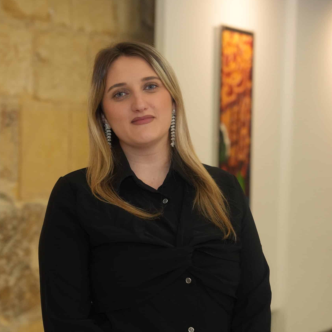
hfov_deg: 19.3
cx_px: 136
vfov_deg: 19.3
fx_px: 977
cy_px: 165
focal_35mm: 90
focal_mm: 70
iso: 2500
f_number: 3.5
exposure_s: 1/125
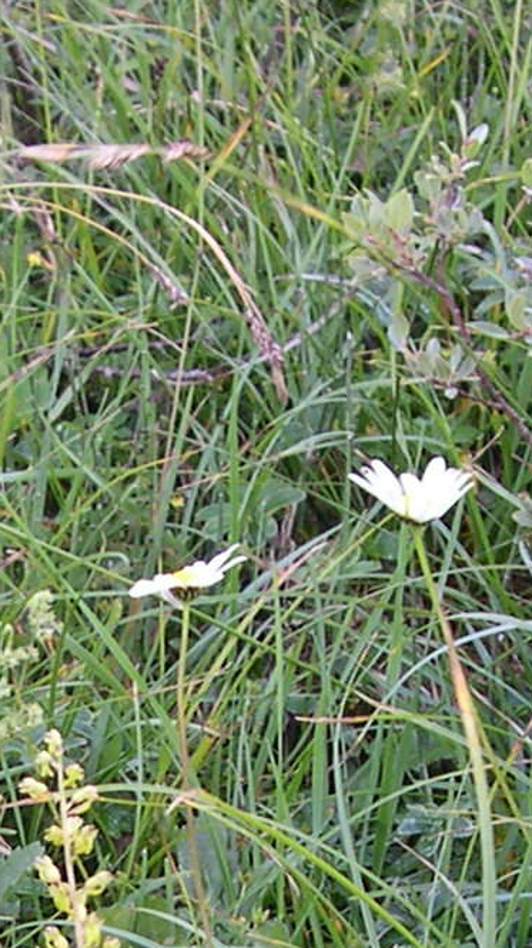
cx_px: -56
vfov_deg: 19.6
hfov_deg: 11.3
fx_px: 2661
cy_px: 958
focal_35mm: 106
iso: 100
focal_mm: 8
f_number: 2.8
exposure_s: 1/91
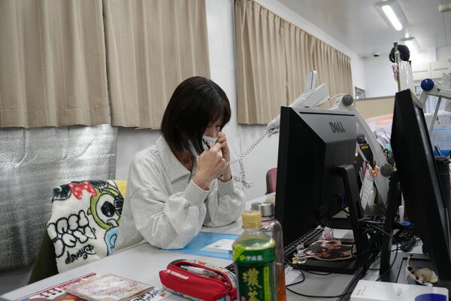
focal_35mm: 31
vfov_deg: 41.9
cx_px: 226
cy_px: 150
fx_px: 393
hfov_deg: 59.7
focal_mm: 20.9
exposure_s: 1/160
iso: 800
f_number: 4
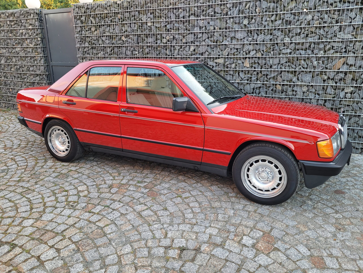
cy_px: 136
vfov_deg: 53.1
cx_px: 182
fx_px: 273
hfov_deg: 67.3
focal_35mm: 26
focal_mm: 5.4
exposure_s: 1/100
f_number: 1.8
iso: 125
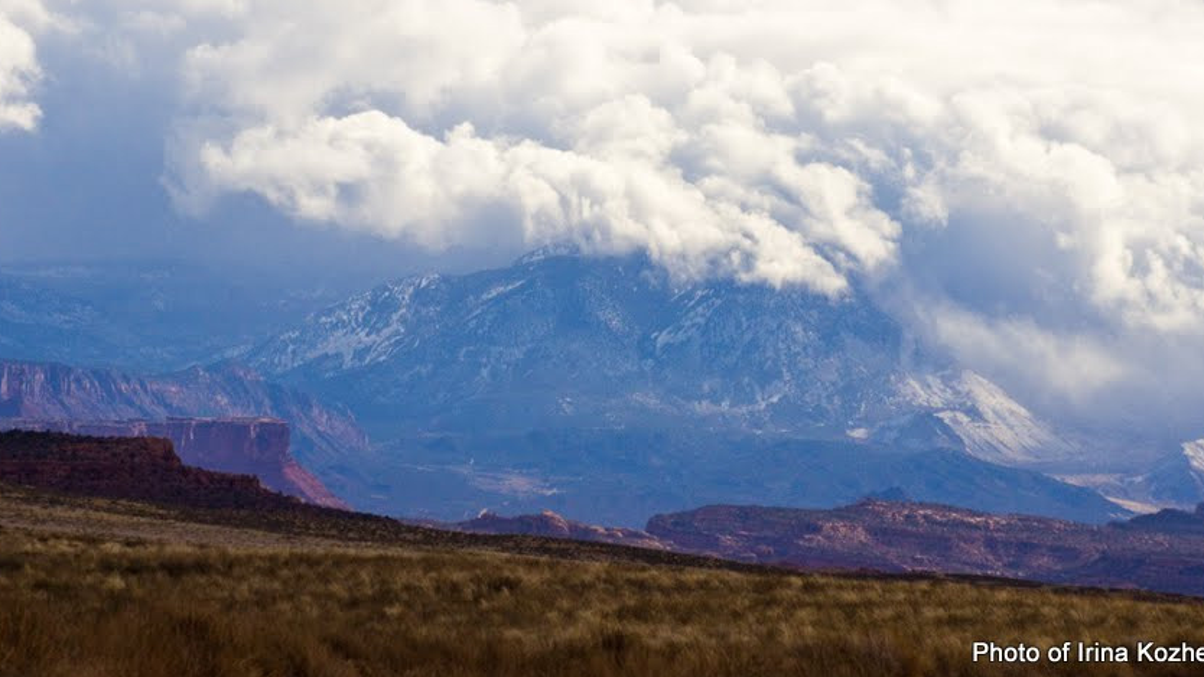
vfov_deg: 4.5
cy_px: 204
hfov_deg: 8.0
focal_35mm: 270
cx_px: 602
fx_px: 8619
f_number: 8
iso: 200
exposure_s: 1/1250
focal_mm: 140
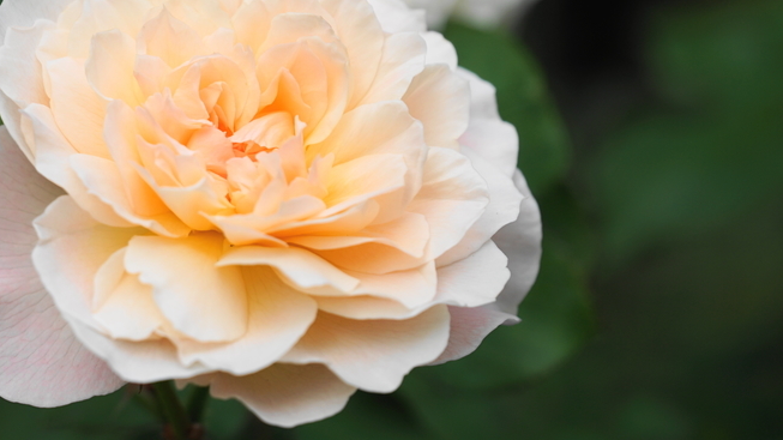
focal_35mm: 493
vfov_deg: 2.5
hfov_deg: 4.4
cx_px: 236
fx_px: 10234
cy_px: 154
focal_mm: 300
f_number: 6.3
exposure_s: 1/400
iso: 100
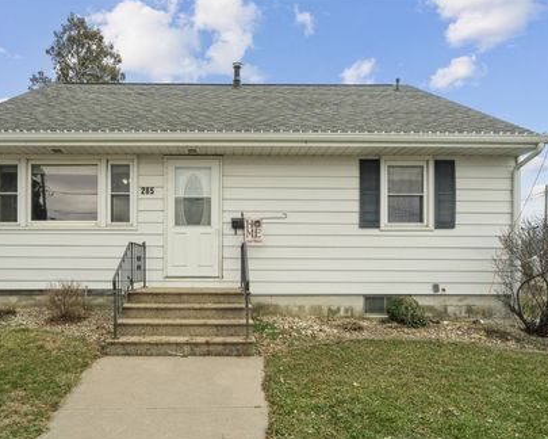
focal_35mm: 22
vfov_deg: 63.1
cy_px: 217
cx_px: 225
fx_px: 357
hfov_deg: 74.4
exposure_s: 1/125
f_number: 10
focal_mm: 19
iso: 400
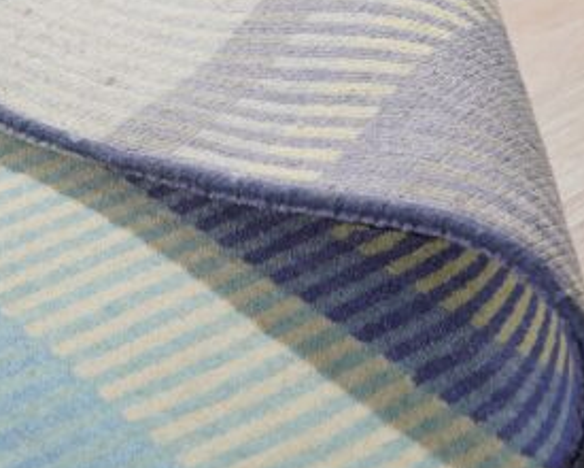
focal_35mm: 92
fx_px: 1590
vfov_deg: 16.5
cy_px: 70
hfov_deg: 20.7
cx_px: 187
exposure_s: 1/320
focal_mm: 30
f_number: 4
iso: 800
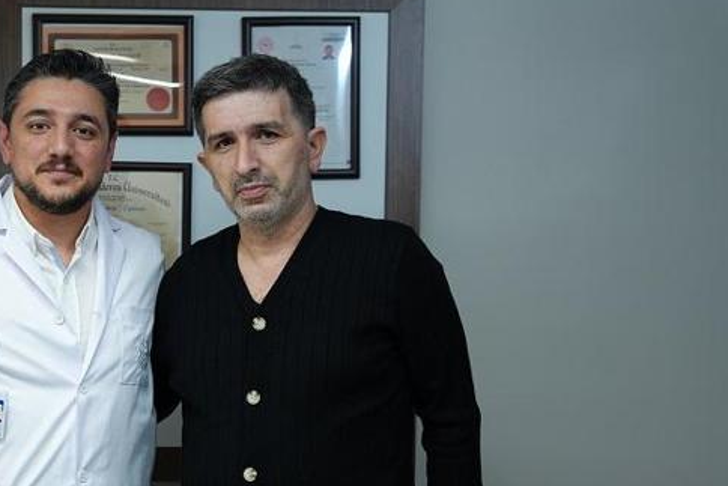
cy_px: 345
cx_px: 185
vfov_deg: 21.8
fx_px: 1254
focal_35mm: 62
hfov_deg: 31.8
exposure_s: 1/100
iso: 320
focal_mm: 39
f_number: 3.5
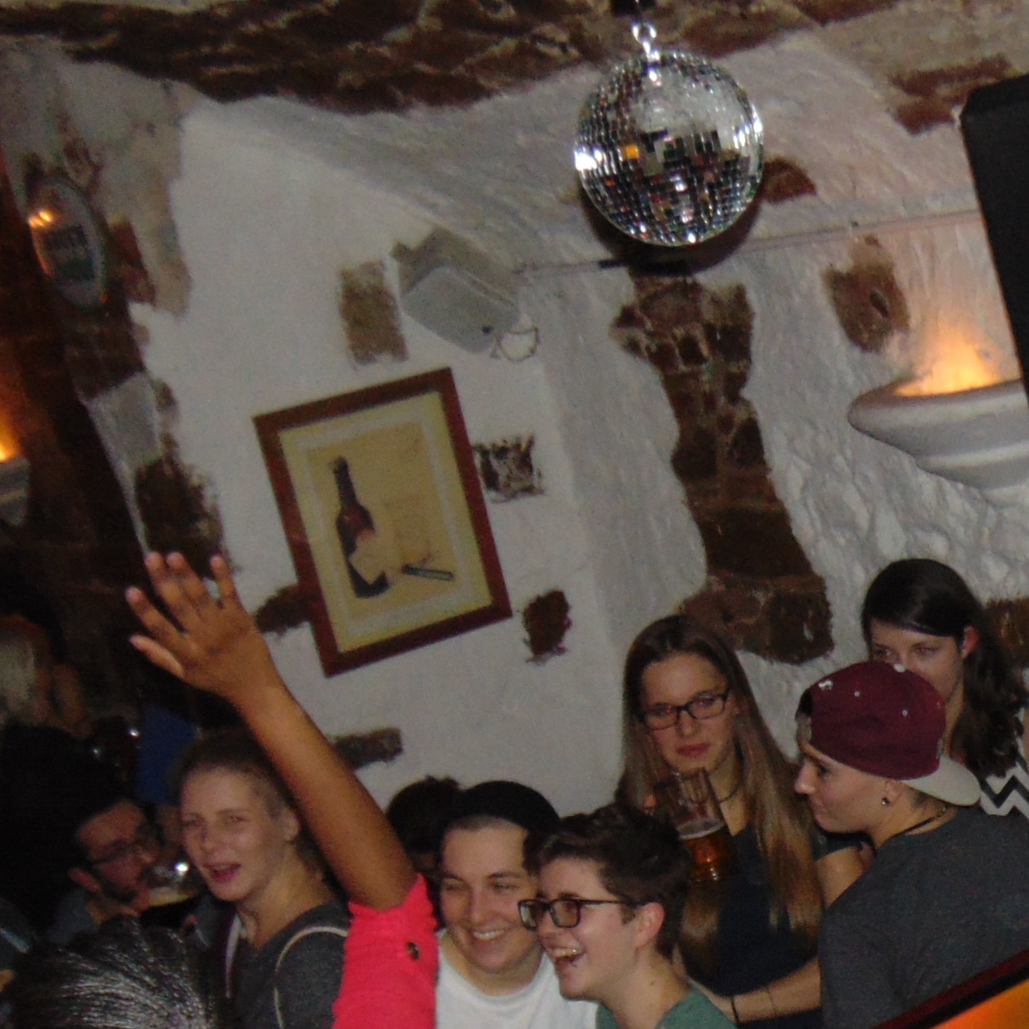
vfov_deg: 23.6
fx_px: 2388
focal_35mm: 71
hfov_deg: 23.5
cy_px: 962
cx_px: 967
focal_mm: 4.5
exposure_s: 1/30
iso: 200
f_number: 3
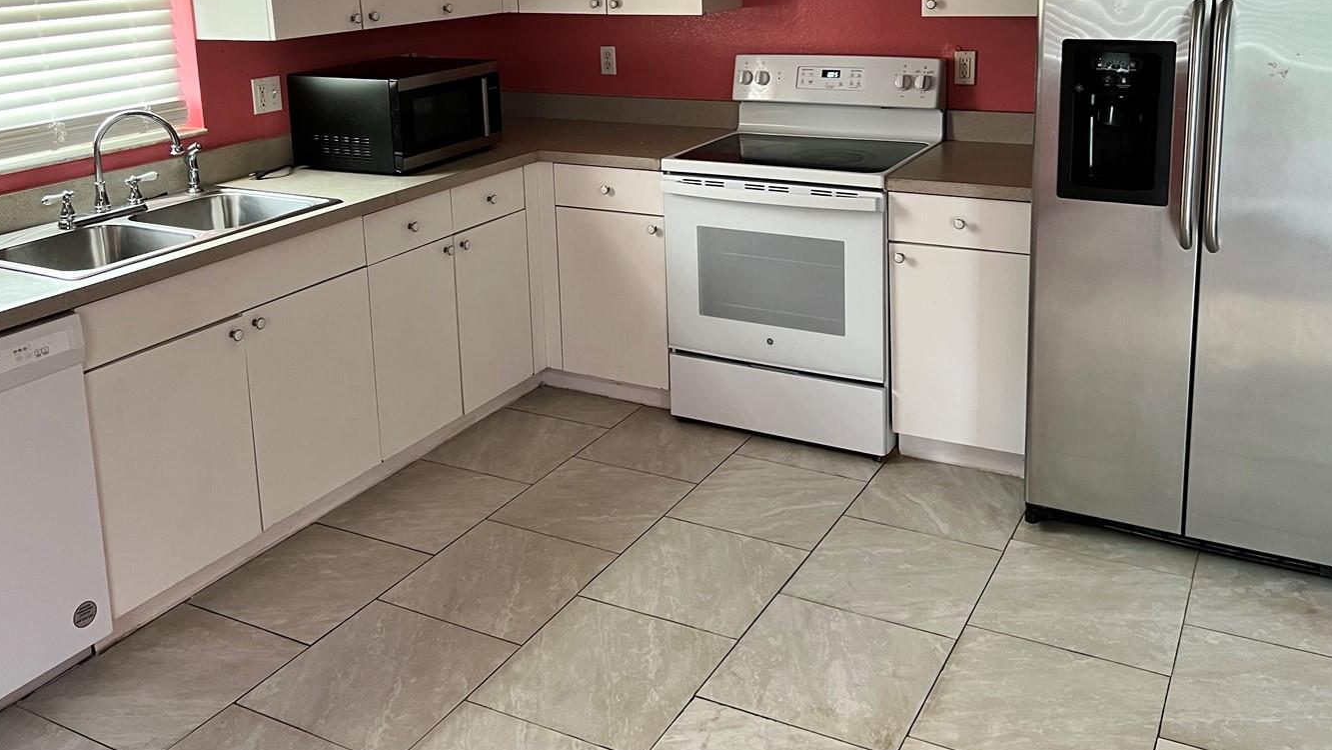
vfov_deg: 33.8
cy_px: 165
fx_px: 1201
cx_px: 665
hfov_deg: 58.0
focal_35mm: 34
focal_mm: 5.7
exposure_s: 1/60
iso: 160
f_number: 1.5
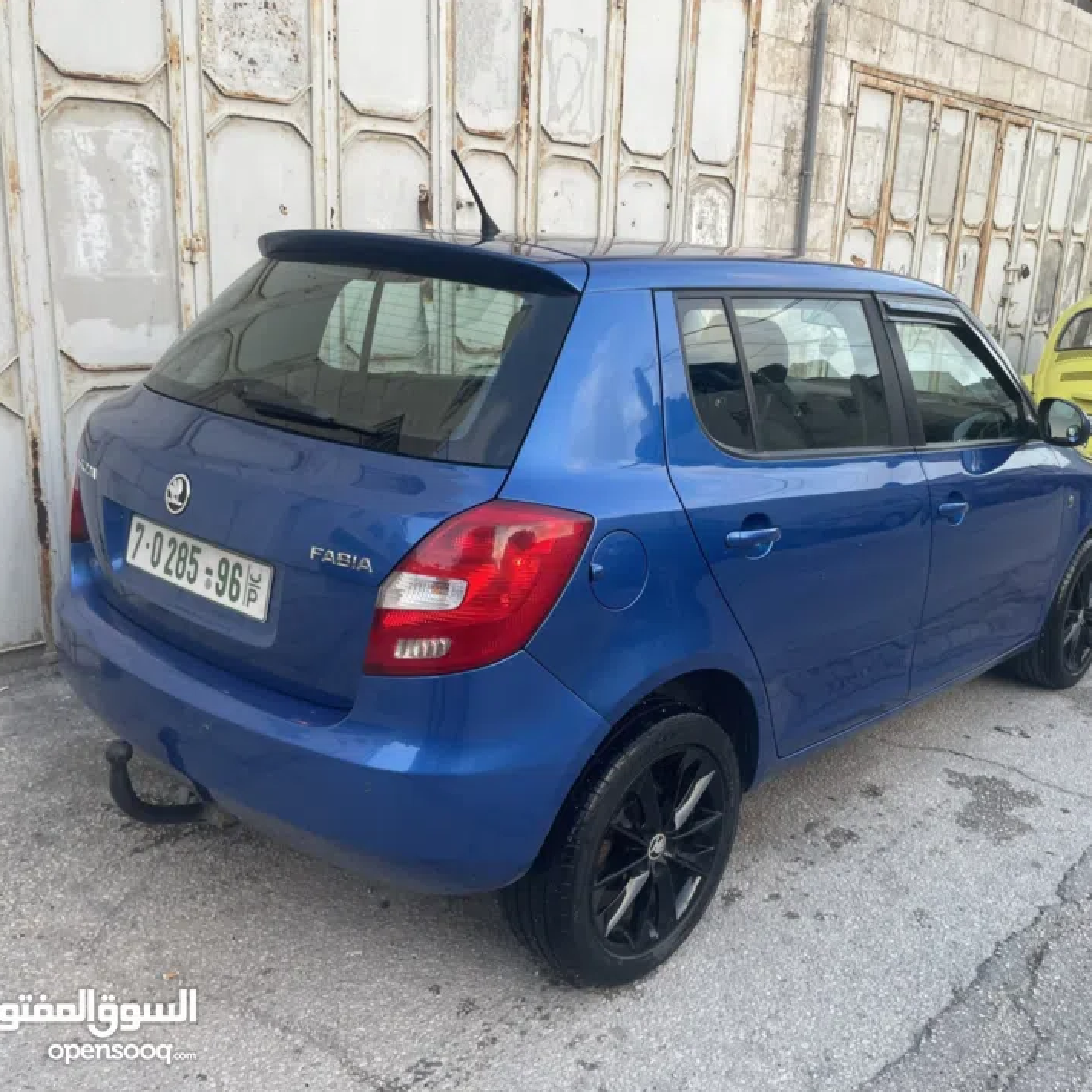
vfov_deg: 52.5
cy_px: 549
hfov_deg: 52.1
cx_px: 672
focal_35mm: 31
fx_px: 1106
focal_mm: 4.2
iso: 50
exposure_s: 1/121
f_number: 1.6
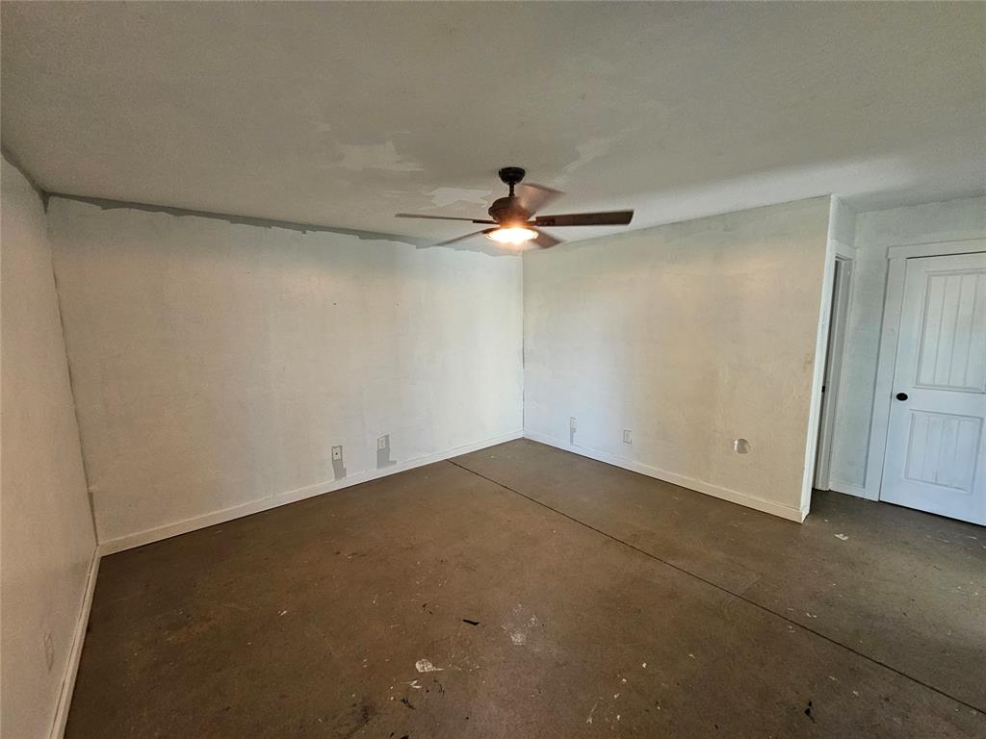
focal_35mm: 13
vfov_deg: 89.9
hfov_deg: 106.2
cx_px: 493
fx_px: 370
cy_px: 370
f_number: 2.2
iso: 250
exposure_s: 1/60
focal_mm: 2.2
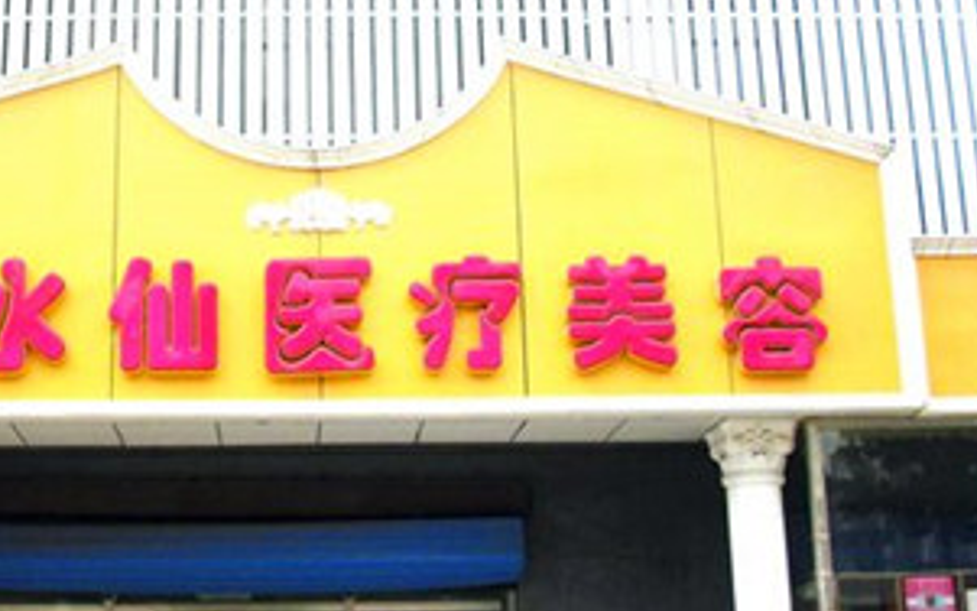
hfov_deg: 30.3
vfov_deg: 19.4
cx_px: 305
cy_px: 258
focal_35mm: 67
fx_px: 1784
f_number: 8
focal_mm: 6.2
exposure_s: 1/100
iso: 100
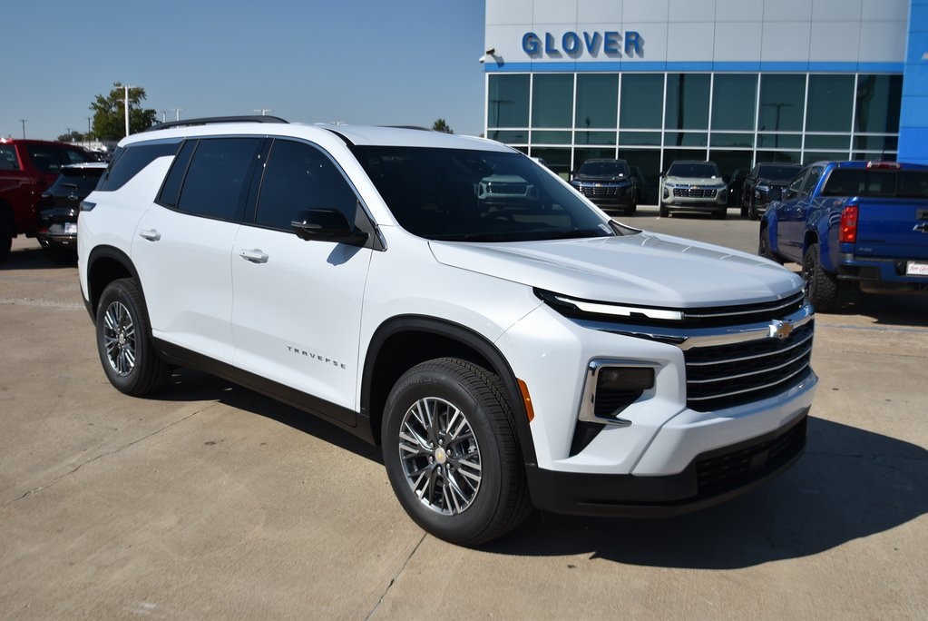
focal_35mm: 32
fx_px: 813
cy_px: 310
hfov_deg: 59.4
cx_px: 464
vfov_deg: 41.8
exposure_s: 1/1600
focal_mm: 21
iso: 100
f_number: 4.5
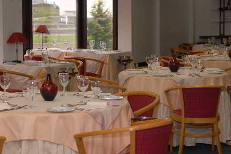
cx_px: 139
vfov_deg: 14.9
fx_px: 590
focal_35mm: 92
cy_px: 66
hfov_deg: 22.1
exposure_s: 1/80
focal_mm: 34
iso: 200
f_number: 3.2
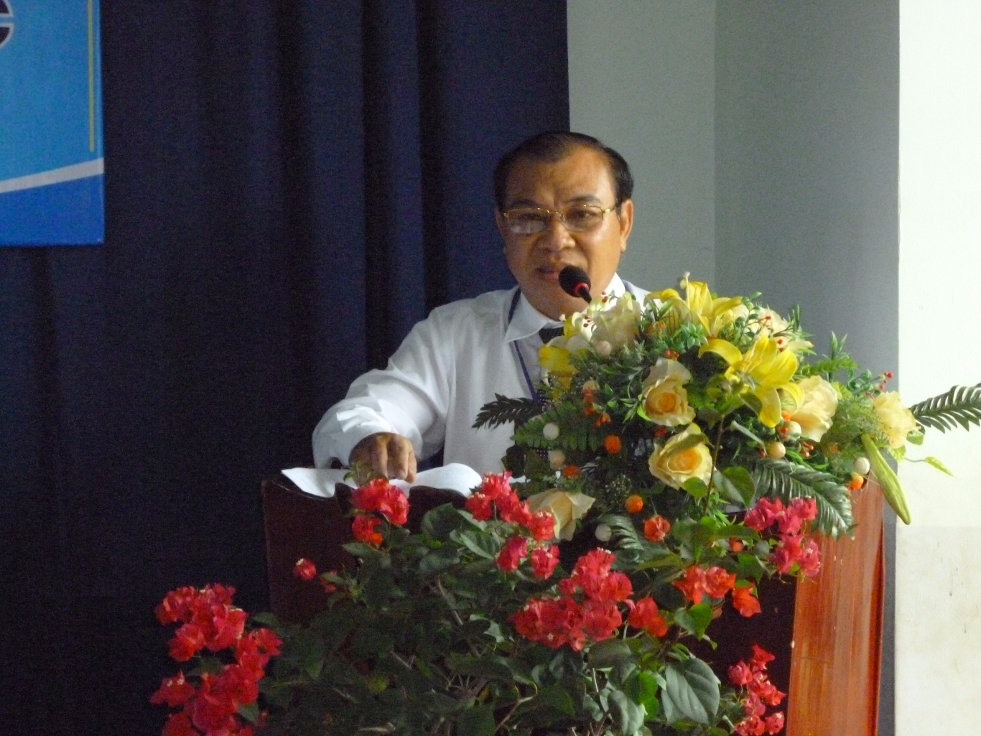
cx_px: 490
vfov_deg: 13.2
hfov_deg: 17.6
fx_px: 3175
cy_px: 368
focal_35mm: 112
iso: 1000
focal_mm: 20
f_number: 6.5
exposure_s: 1/125
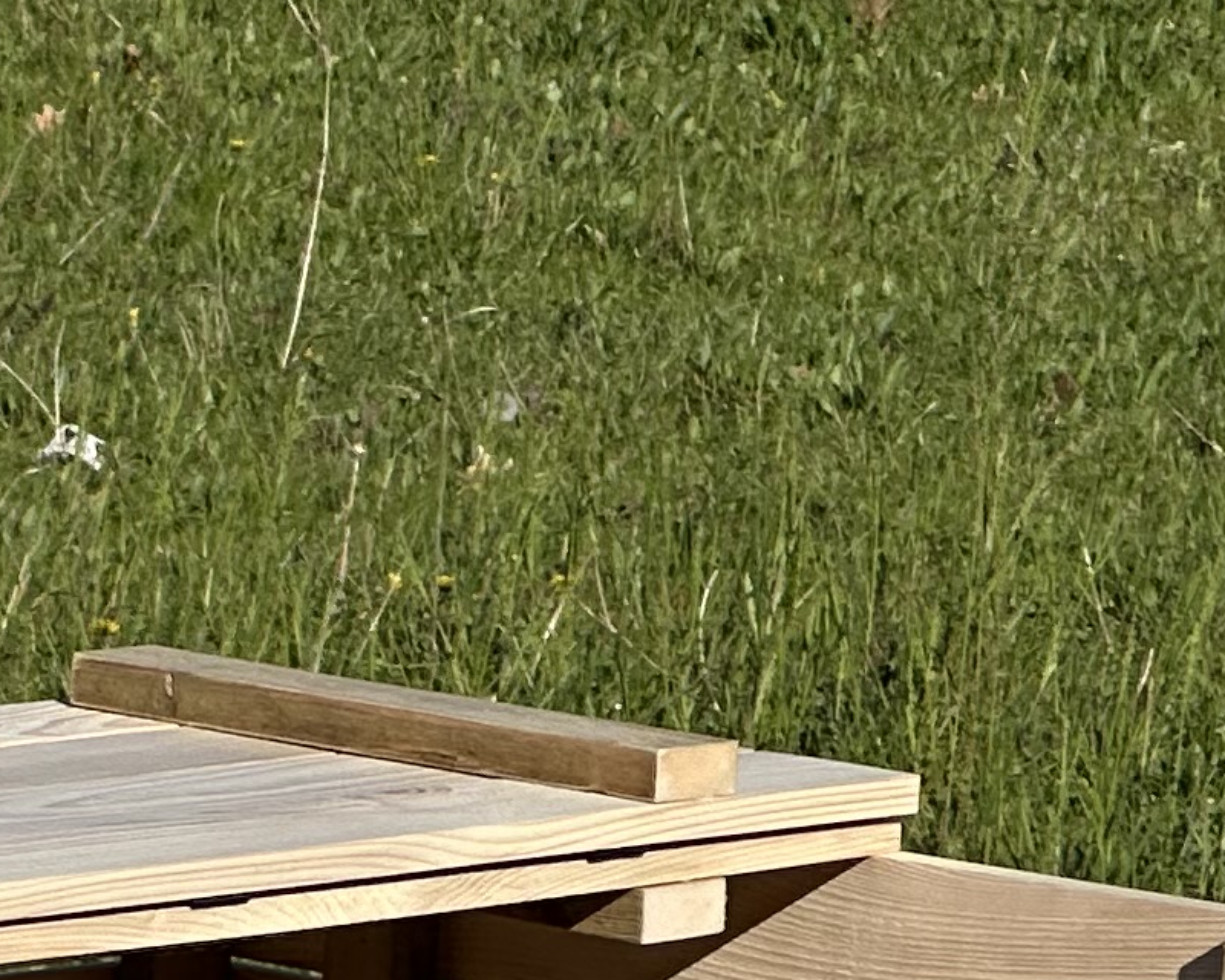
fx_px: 13741
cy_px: 2283
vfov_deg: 4.0
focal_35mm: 379
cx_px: -1021
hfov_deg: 5.0
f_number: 2.8
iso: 32
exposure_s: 1/1143
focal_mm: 9
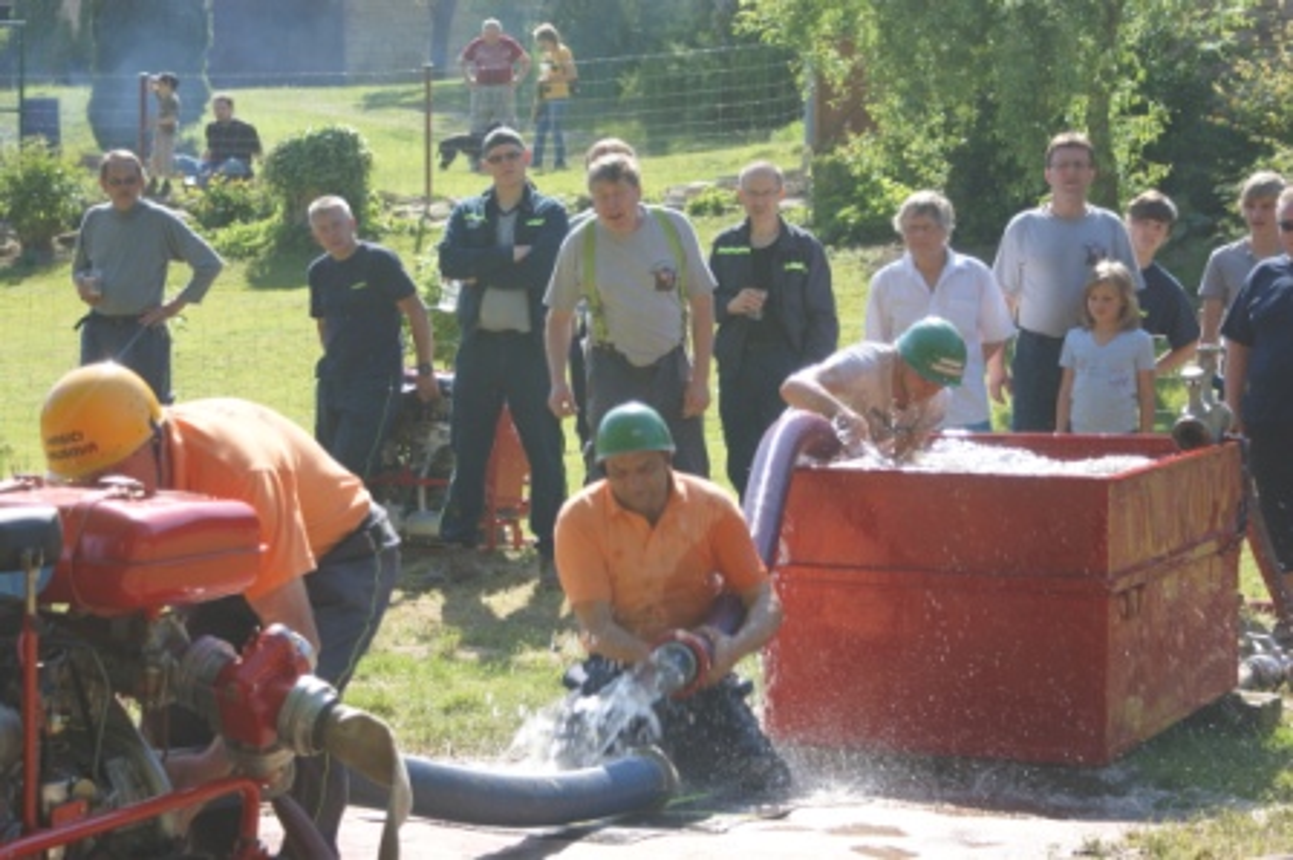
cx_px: 646
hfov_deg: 22.6
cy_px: 430
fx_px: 3230
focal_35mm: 90
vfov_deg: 15.2
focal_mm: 60
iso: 100
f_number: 5.6
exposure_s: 1/200
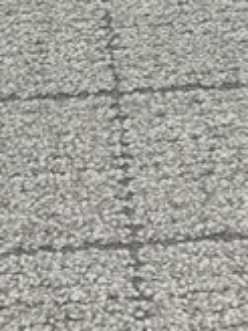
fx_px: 764
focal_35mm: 80
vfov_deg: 23.5
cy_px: 10
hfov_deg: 18.4
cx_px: 95
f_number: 1.8
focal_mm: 4.25
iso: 50
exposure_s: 1/121
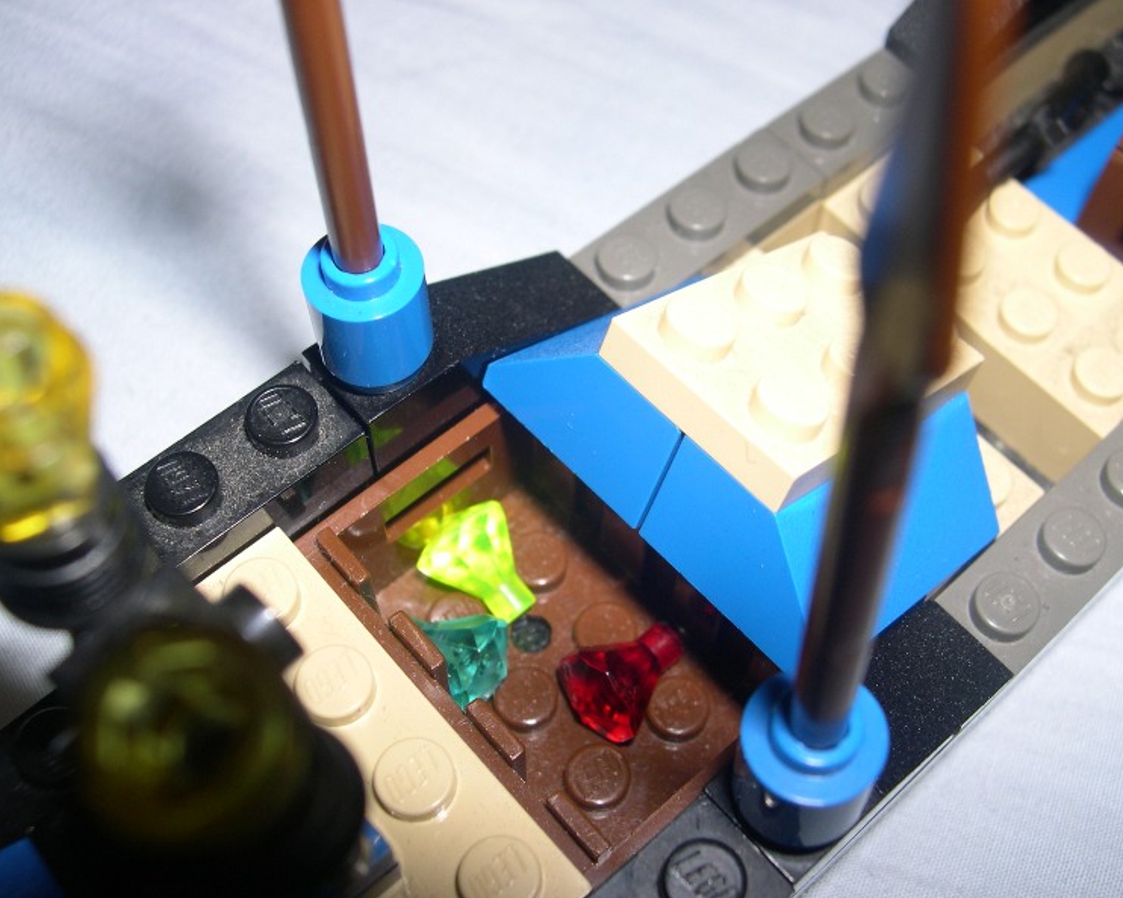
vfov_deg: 37.3
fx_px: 1329
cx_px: 575
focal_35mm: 40
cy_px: 453
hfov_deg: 45.8
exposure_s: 1/60
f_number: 7.6
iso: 100
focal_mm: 8
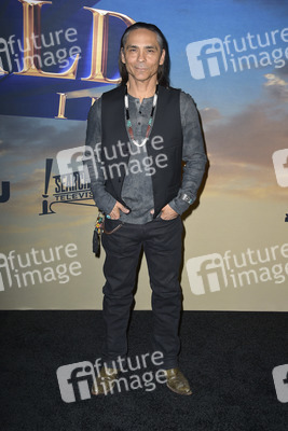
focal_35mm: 44
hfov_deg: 30.5
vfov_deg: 44.5
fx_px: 528
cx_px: 144
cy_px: 216
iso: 320
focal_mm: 44
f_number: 6.3
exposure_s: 1/250
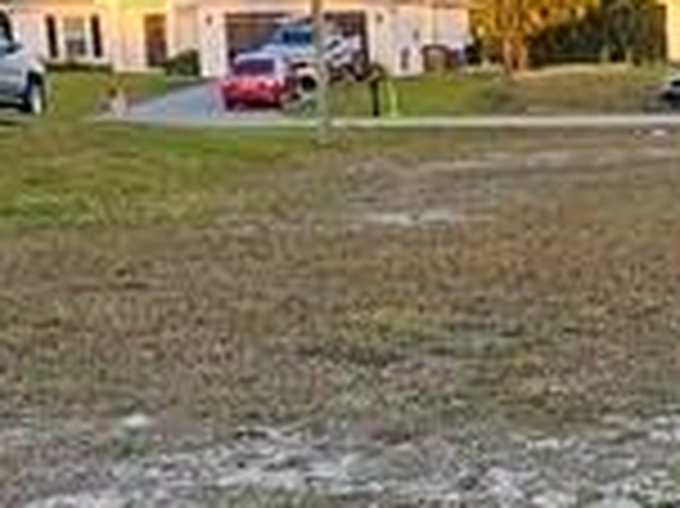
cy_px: 441
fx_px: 1727
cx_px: 887
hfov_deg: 20.3
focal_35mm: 88
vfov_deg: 16.6
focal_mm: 2.2
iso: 50
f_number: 2.2
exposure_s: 1/152
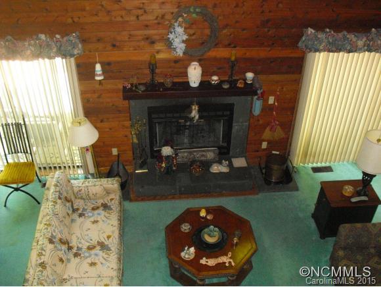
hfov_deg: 51.3
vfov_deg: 39.7
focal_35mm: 36
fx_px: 397
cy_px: 144
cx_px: 190
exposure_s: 1/60
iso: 800
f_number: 3.1
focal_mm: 6.3
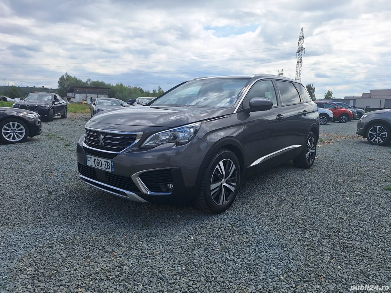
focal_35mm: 23
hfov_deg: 73.9
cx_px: 196
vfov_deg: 58.9
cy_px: 146
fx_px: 260
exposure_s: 1/3571
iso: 40
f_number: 1.8
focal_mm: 5.54
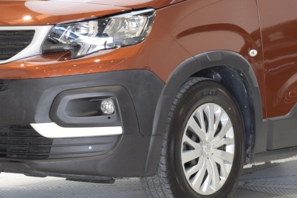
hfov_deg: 10.0
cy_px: 7
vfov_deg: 6.6
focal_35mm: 206
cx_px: 208
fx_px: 1699
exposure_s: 1/3
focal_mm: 42
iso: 100
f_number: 10
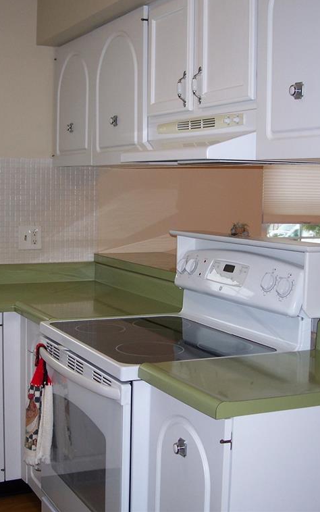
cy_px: 253
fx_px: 739
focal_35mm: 53
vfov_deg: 38.2
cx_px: 113
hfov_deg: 24.3
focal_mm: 7.8
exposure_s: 1/60
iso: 125
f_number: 2.8
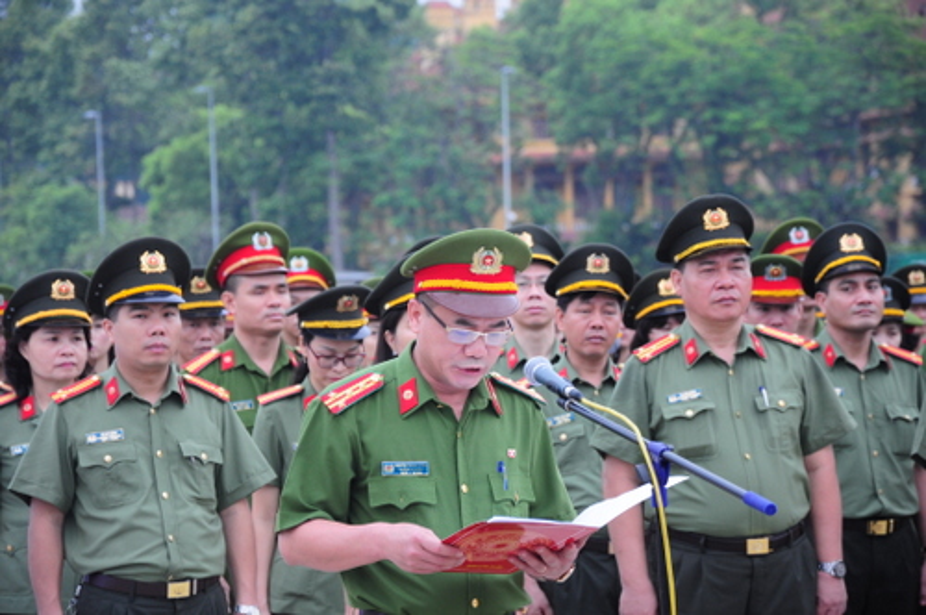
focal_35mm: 158
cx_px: 463
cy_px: 308
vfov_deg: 8.7
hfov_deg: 13.1
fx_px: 4046
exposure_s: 1/125
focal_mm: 105
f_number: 5.6
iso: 500
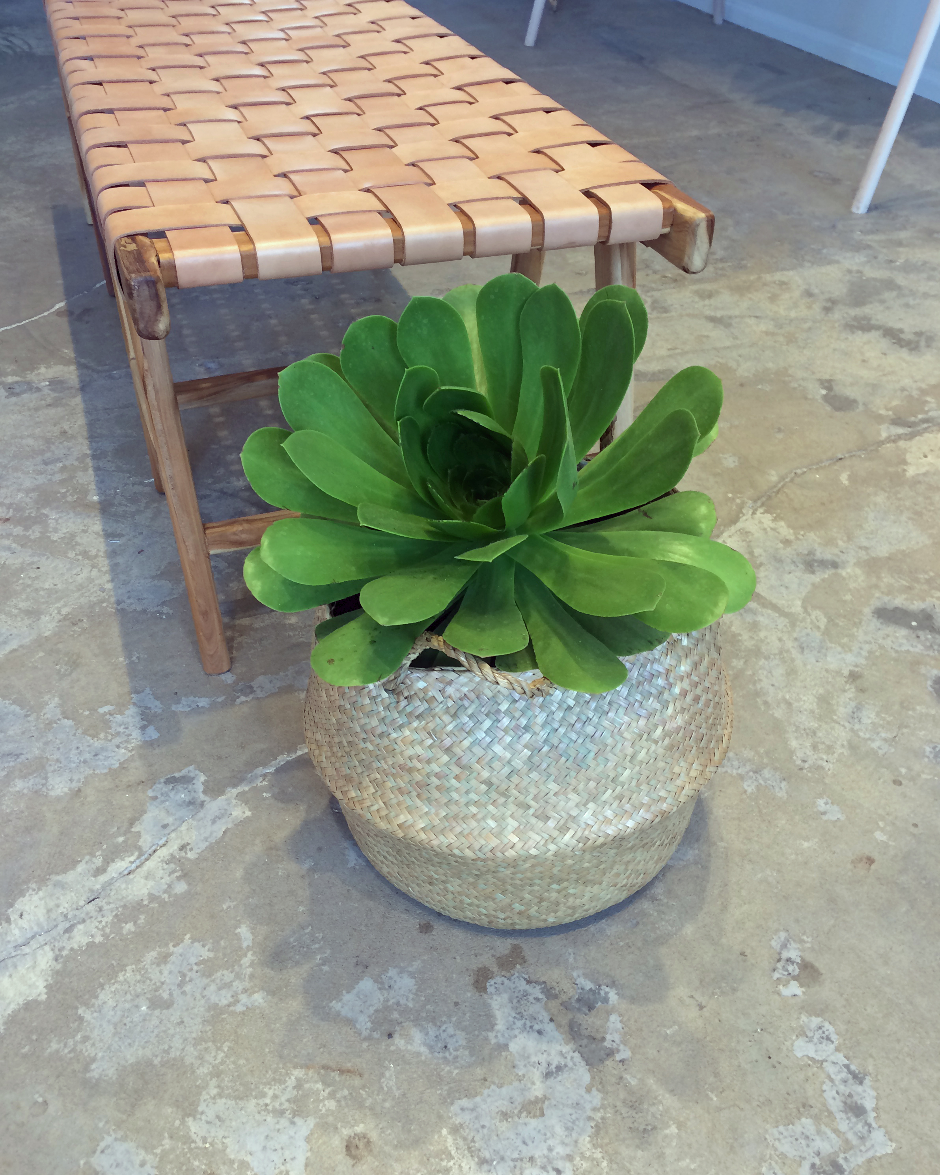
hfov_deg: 47.1
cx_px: 470
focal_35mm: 31
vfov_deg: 57.2
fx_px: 1078
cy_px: 591
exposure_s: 1/30
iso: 40
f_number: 2.2
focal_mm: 4.15
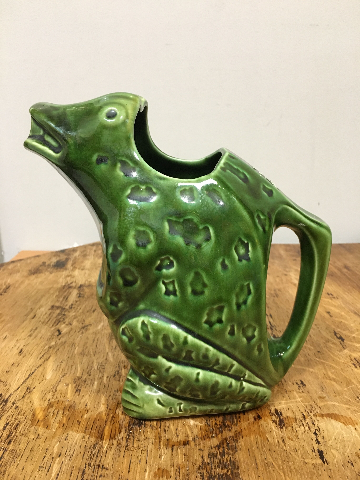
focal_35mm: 29
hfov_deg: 48.2
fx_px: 402
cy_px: 240
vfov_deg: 61.7
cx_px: 180
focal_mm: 4.15
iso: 200
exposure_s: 1/33
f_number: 2.2
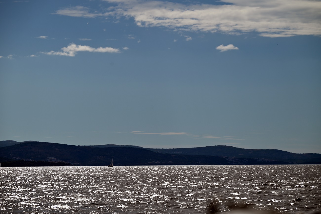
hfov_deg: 12.5
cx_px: 160
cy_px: 107
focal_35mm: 165
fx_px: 1471
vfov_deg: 8.3
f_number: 7.1
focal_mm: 165
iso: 100
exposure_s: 1/1600
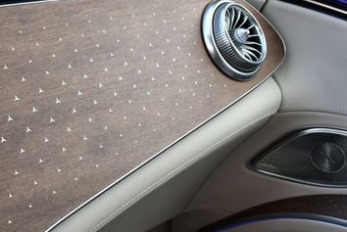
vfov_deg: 21.0
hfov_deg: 29.8
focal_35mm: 65
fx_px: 627
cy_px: 112
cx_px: 46
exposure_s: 1/250
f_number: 5.6
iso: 360
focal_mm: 18
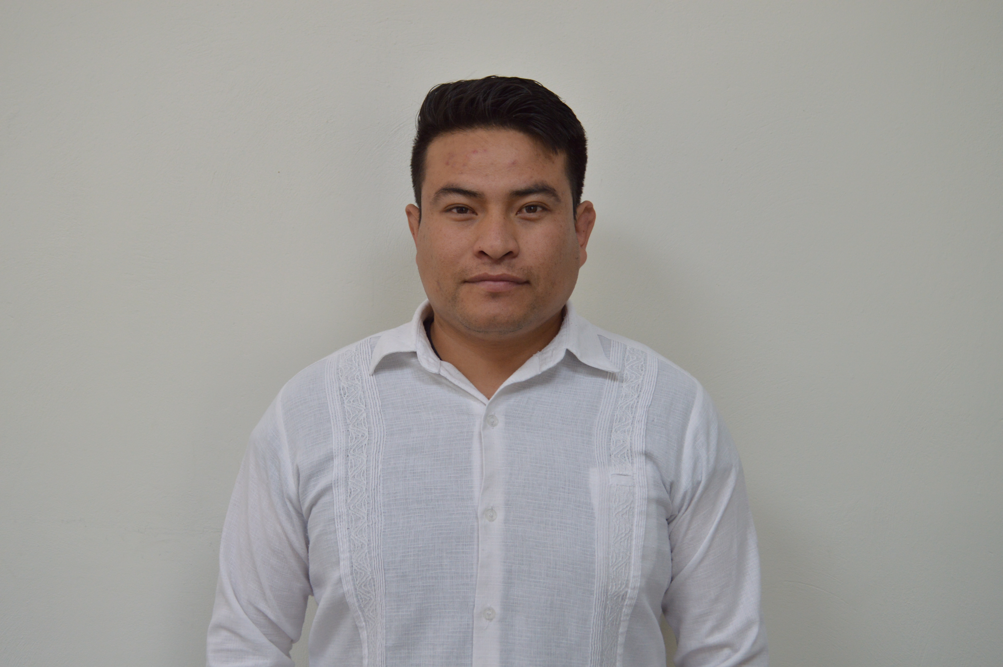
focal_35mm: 48
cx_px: 502
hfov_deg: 41.1
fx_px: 1336
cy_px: 334
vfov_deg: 28.0
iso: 400
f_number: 4.8
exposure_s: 1/60
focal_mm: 32
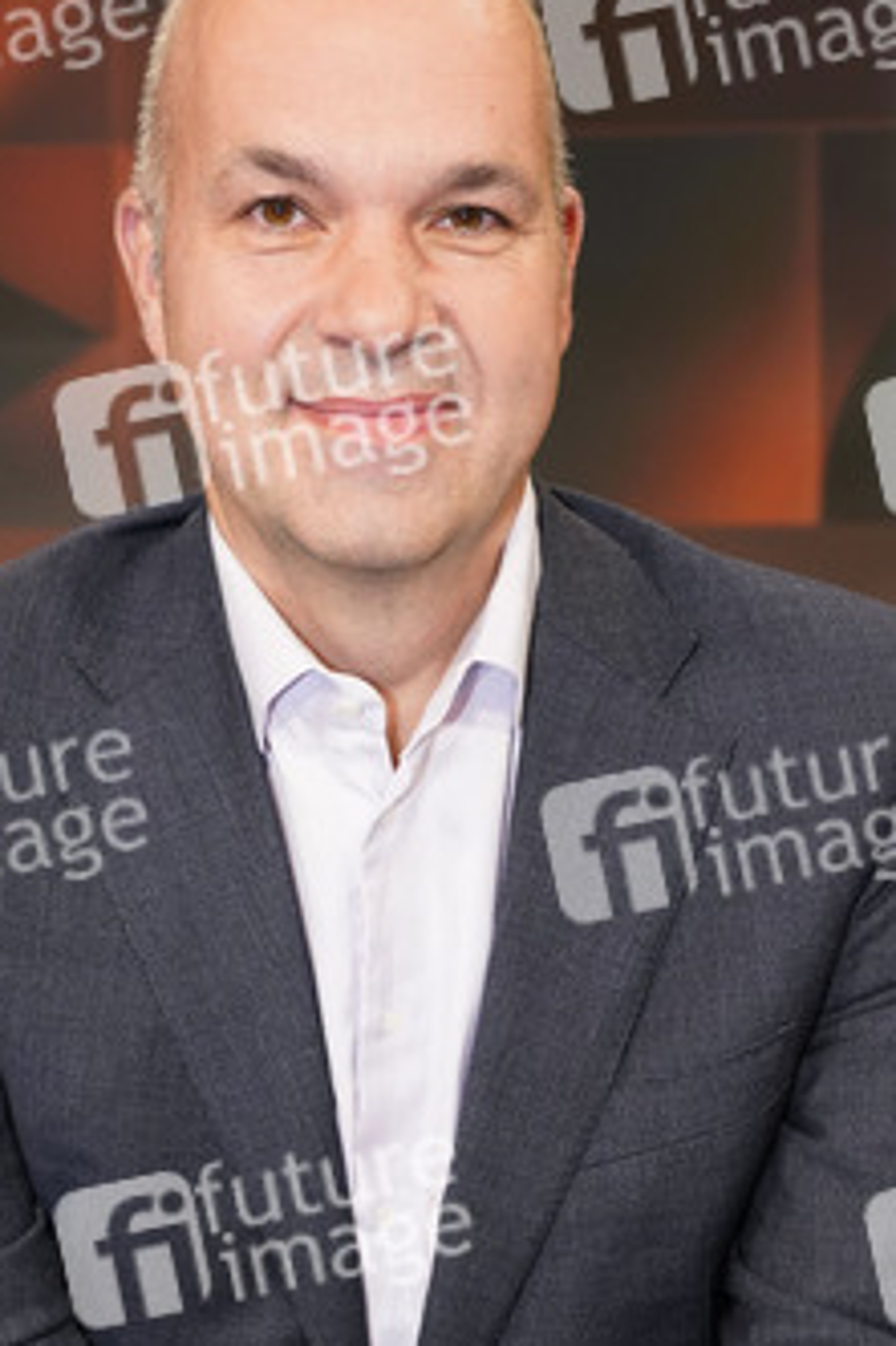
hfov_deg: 28.6
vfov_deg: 41.9
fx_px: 1756
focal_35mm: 47
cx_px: 381
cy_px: 624
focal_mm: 39
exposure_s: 1/125
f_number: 5.6
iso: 2000
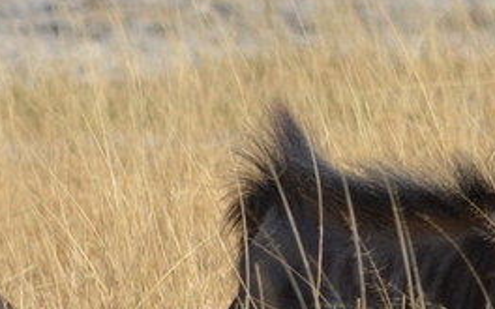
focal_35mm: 1630
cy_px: 114
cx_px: -523
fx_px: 21989
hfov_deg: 1.3
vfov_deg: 0.8
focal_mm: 220
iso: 200
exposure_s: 1/800
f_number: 7.1
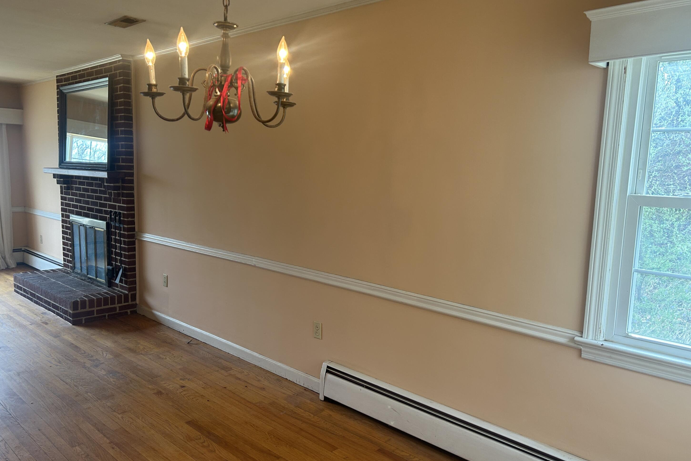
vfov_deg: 46.4
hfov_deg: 65.5
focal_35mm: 28
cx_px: 338
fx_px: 537
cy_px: 238
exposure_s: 1/60
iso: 64
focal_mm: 5.7
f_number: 1.5
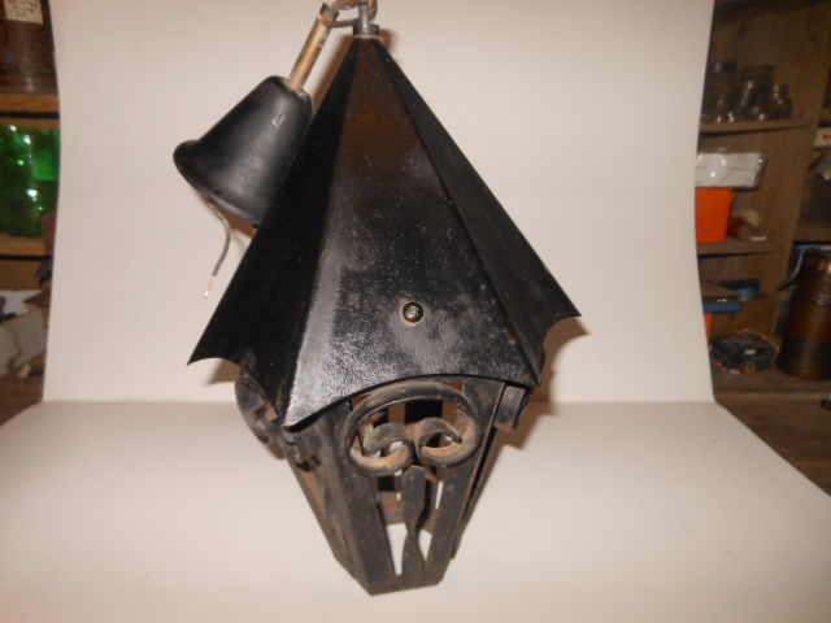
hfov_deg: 69.4
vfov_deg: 54.9
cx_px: 416
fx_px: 600
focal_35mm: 25
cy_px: 312
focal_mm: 4.5
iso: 200
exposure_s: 1/25
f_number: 10.2
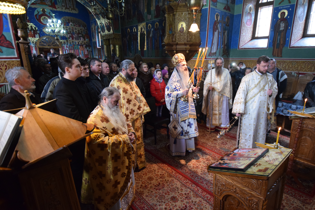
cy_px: 105
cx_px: 158
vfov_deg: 63.2
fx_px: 171
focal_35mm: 20
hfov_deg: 85.4
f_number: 3.8
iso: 2500
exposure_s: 1/100
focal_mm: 13
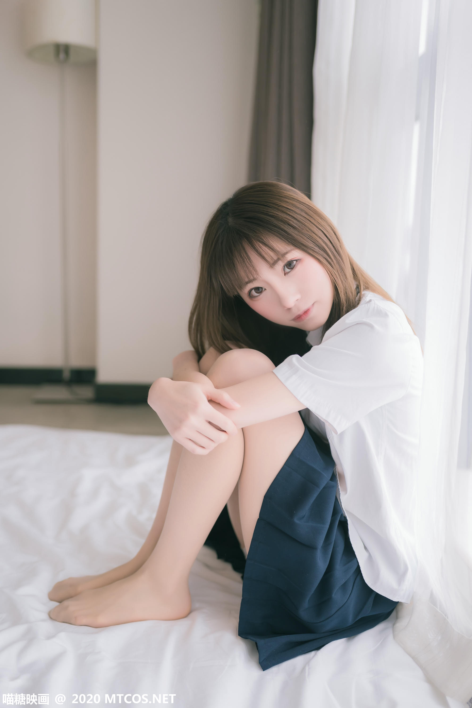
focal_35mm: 35
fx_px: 688
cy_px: 354
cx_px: 236
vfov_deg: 54.4
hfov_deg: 37.9
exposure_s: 1/160
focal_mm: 35
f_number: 1.8
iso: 500
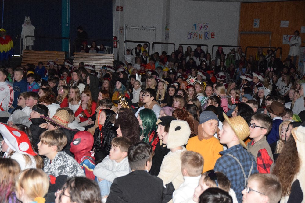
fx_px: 483
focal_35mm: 57
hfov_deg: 35.0
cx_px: 152
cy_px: 102
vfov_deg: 23.8
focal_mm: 38
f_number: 3.5
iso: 3200
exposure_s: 1/60
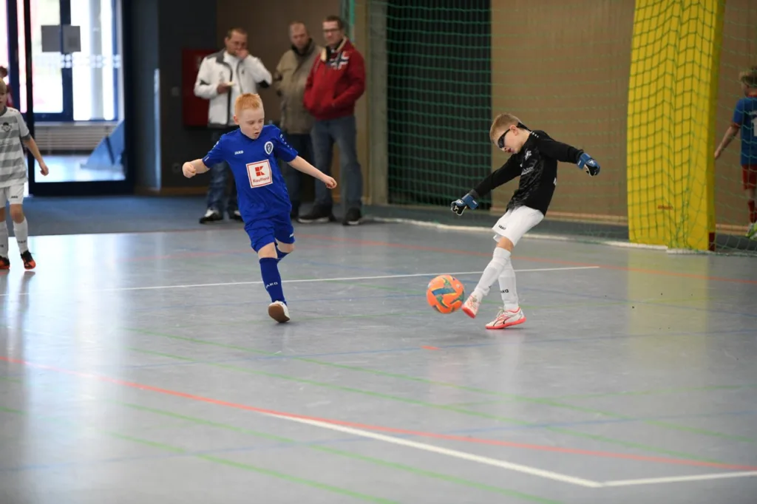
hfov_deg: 15.8
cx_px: 378
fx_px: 2733
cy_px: 252
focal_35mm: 130
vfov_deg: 10.5
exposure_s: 1/1250
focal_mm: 130
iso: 8000
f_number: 2.8
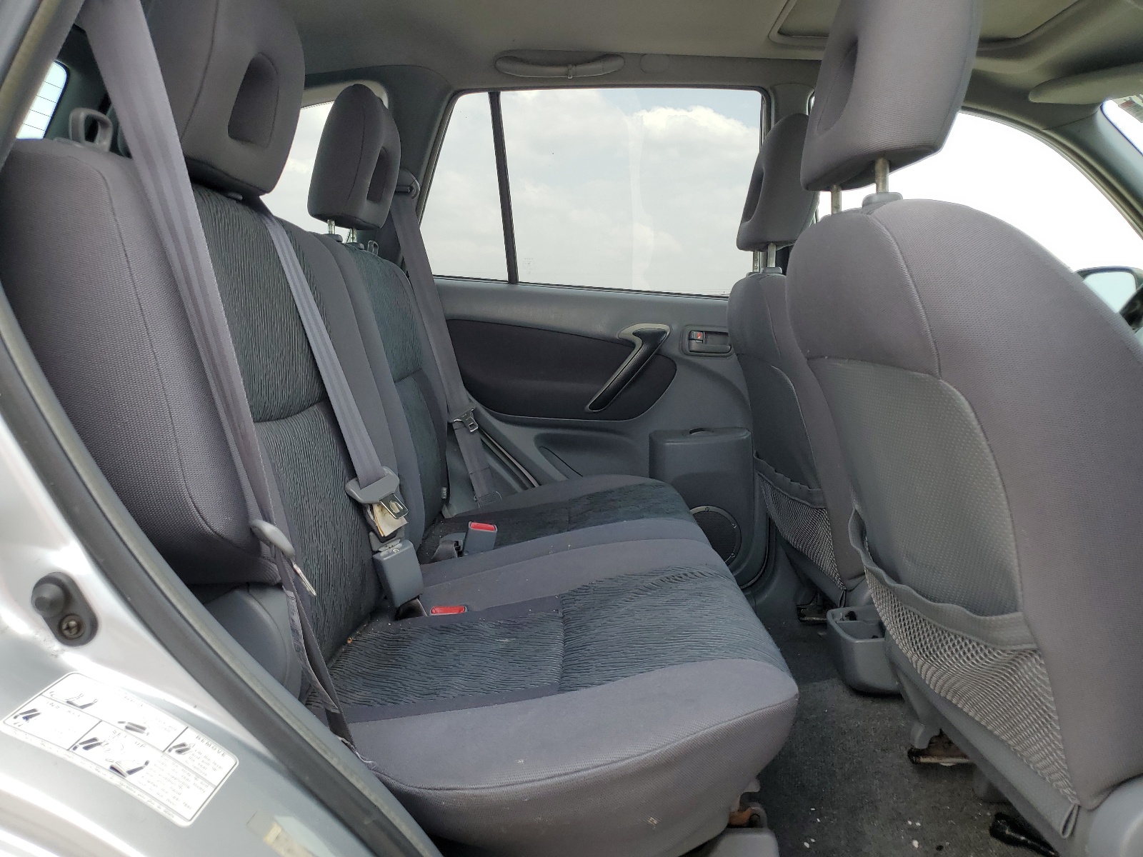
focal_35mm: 26
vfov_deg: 53.1
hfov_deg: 67.3
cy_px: 428
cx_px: 572
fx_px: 859
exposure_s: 1/714
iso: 50
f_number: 1.5
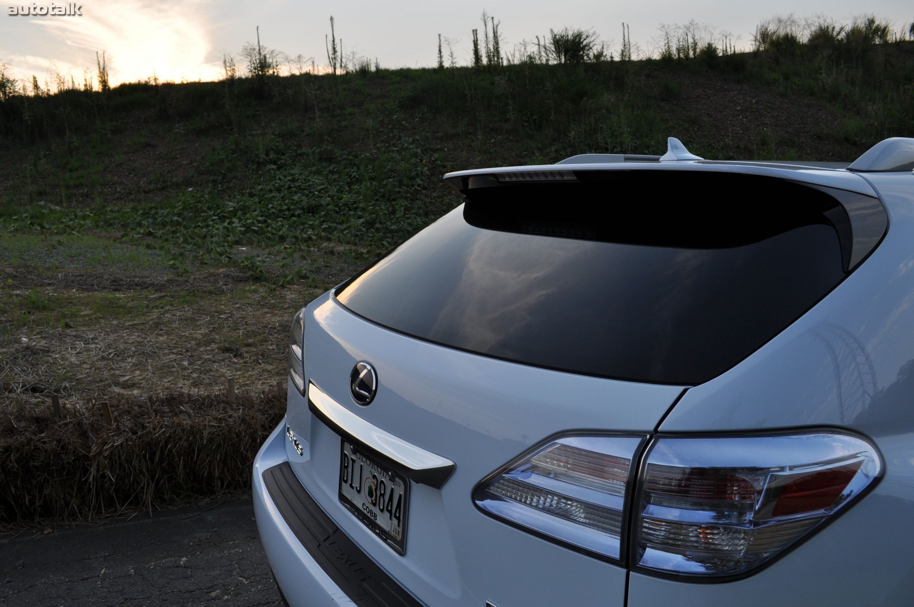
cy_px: 304
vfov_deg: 47.8
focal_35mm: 27
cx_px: 457
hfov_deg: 67.4
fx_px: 685
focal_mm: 18
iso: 200
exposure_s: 1/200
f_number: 7.1
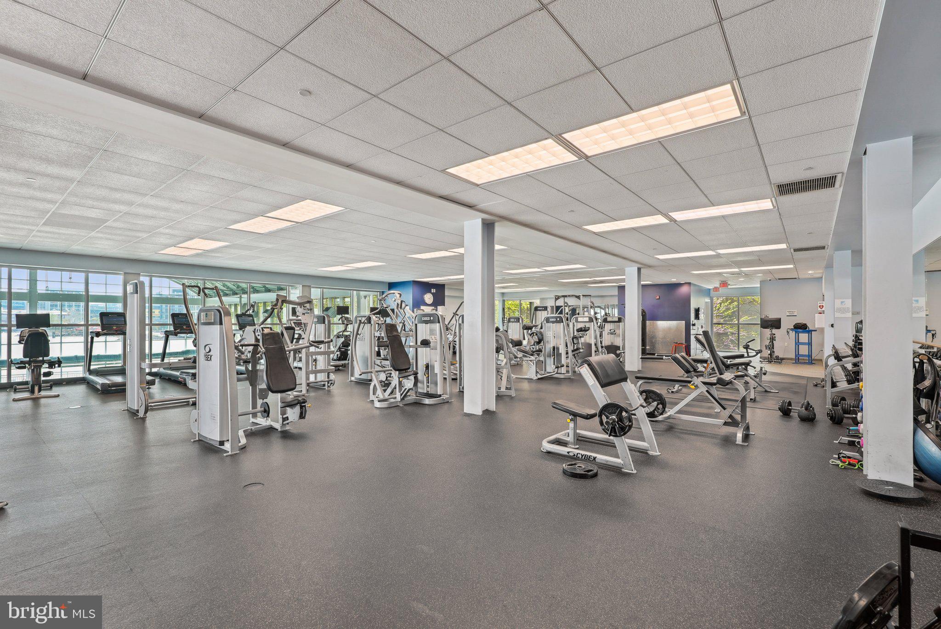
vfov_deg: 73.8
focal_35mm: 16
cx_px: 470
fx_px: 418
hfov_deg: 96.7
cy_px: 314
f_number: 6.3
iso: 100
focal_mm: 16
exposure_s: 1/2.5
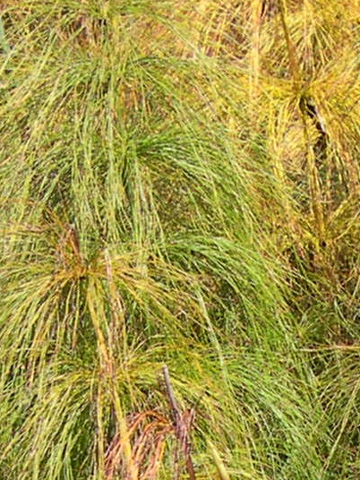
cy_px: 521
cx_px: 356
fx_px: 2232
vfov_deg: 12.1
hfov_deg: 9.2
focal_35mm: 161
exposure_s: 1/631
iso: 100
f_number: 2.8
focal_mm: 8
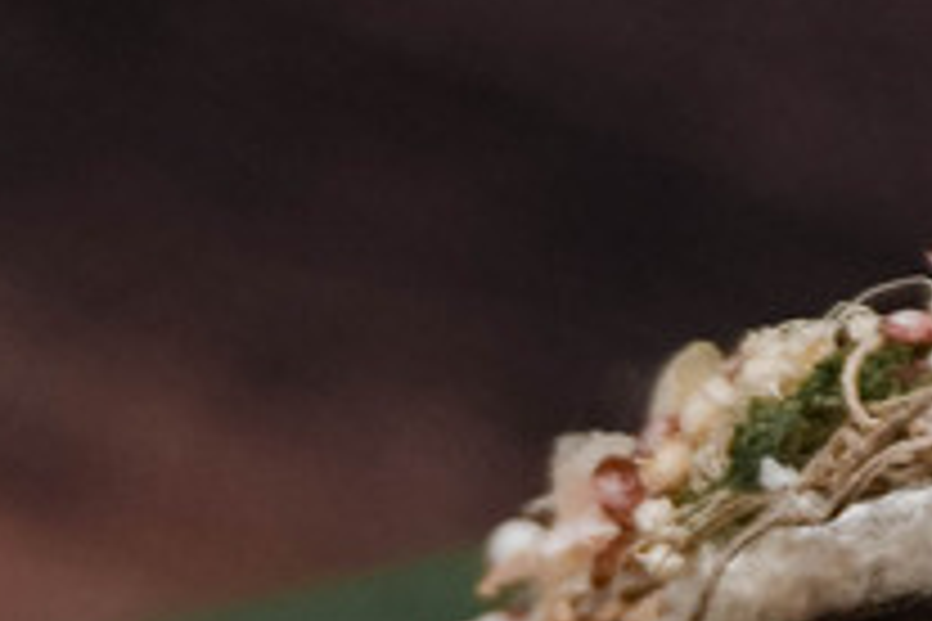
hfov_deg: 1.9
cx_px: 446
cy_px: 1656
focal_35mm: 1062
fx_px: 27492
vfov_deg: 1.3
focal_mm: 122
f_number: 5.6
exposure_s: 1/250
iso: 1250
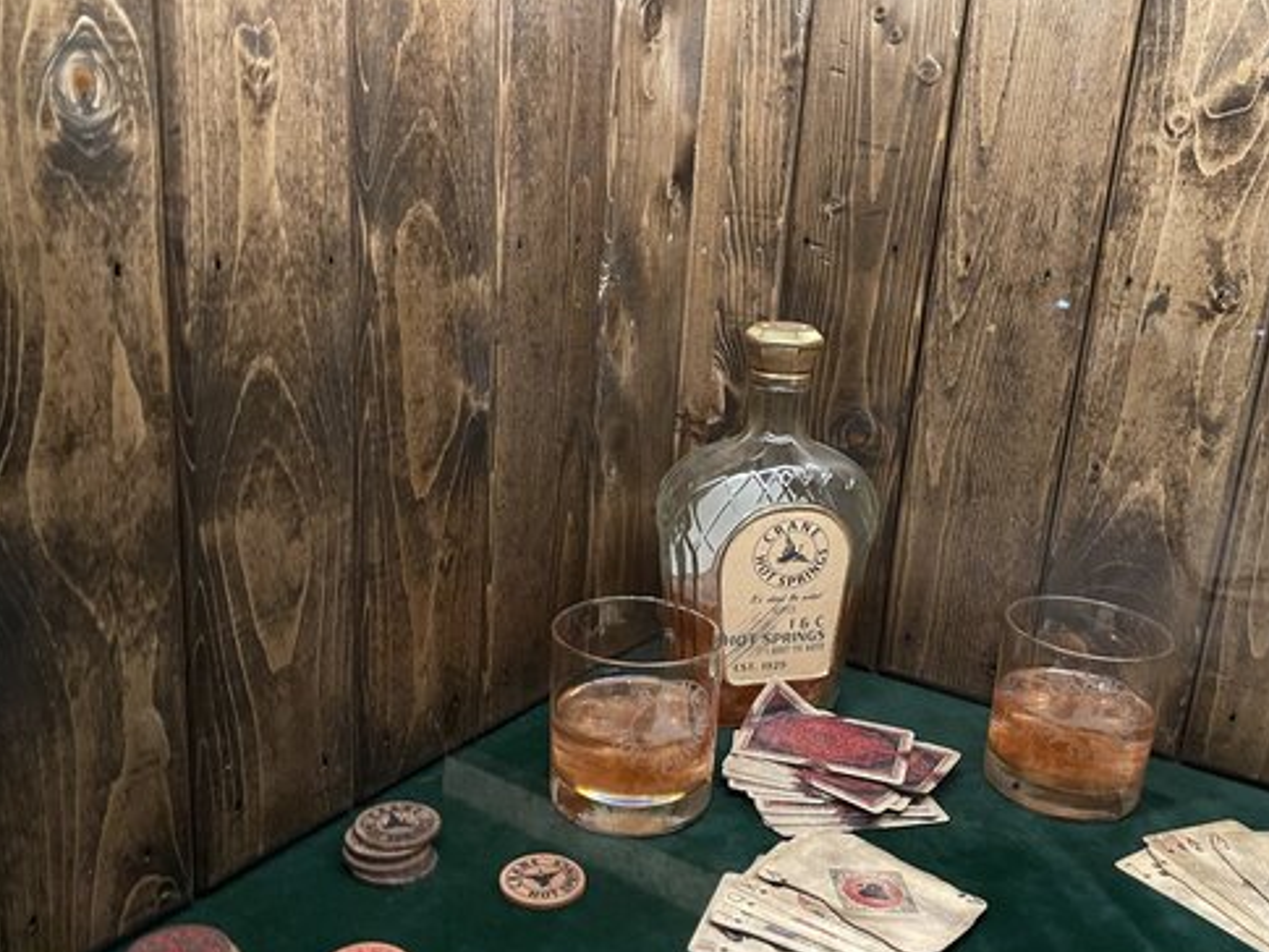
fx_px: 1210
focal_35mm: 33
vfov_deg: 42.9
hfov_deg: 55.3
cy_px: 518
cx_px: 693
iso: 640
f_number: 1.6
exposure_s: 1/29
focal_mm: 5.1
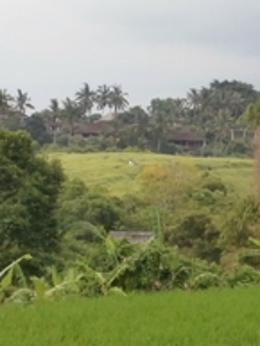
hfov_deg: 8.4
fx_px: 1771
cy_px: 165
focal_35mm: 177
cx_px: 102
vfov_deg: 11.2
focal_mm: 10.11
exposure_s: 1/200
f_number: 4.5
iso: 100
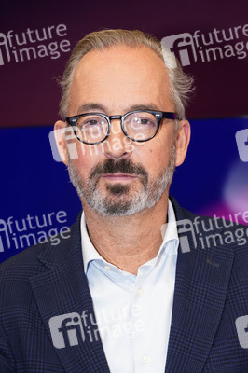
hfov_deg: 19.4
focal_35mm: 70
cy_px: 186
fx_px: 725
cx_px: 124
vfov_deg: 28.9
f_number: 5.6
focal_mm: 70
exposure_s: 1/125
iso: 2000
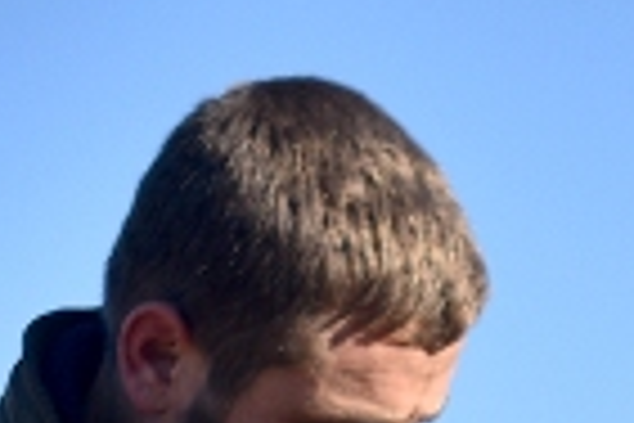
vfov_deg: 3.6
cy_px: 1528
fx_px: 6375
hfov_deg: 5.6
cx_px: 1043
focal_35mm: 362
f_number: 1.6
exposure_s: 1/5000
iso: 160
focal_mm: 50
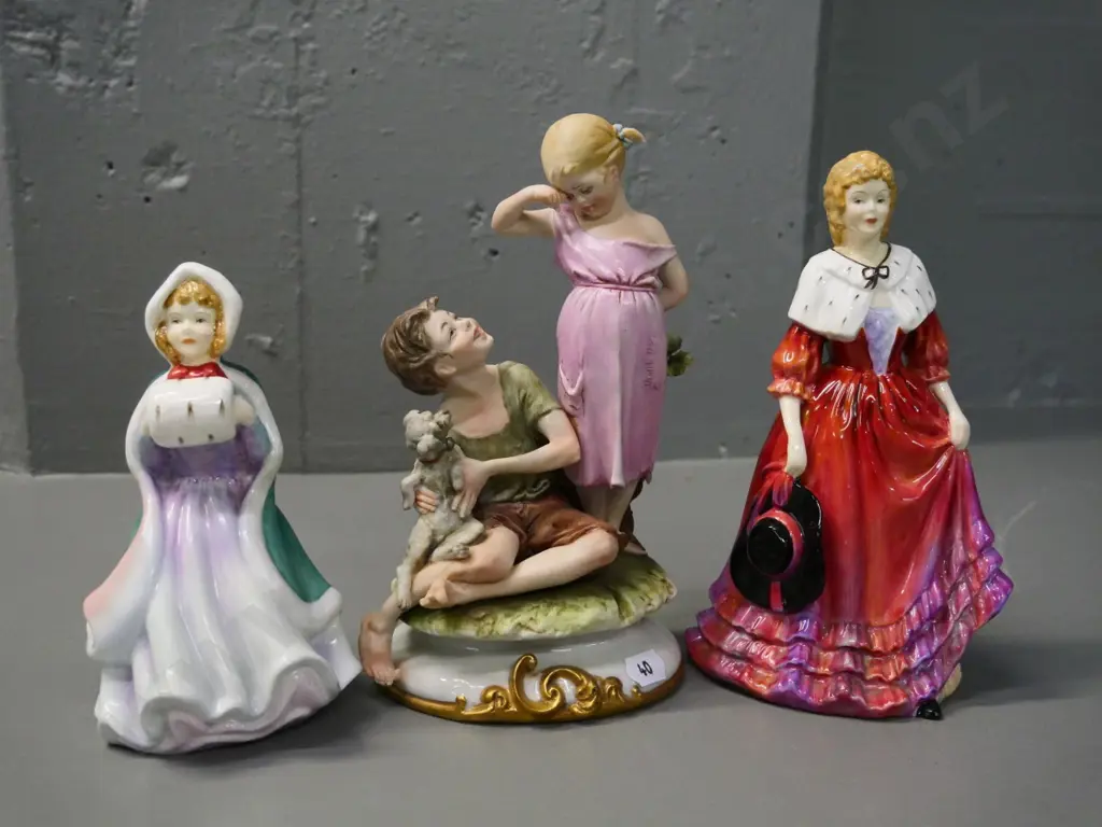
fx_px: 1146
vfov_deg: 39.7
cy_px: 414
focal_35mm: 36
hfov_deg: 51.4
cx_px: 551
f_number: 5
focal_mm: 18
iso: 3200
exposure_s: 1/200
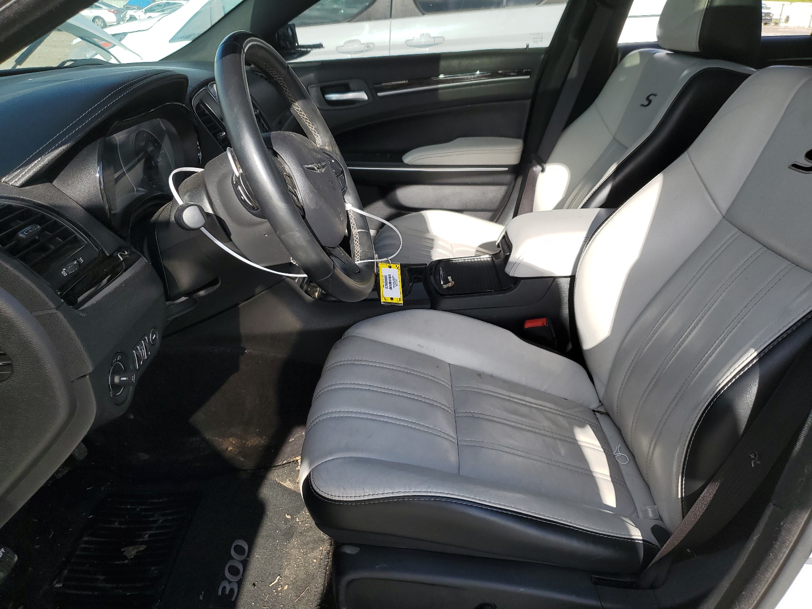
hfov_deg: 67.3
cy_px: 304
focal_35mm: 26
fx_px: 610
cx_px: 406
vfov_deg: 53.1
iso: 50
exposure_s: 1/1429
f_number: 1.5
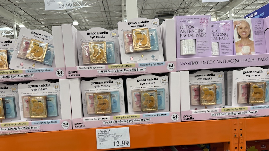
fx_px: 193
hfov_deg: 69.9
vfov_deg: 42.6
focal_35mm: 27
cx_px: 132
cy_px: 94
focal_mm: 6.76
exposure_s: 1/60
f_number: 1.78
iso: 125
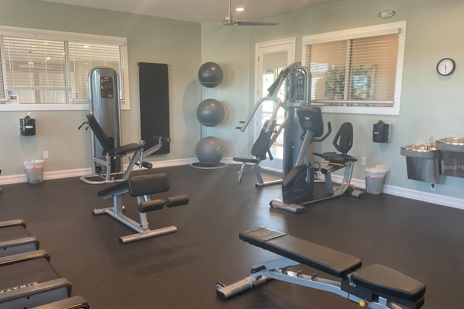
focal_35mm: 31
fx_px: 400
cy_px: 167
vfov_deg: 42.3
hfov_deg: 60.3
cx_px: 231
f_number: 1.8
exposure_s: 1/60
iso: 160
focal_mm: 3
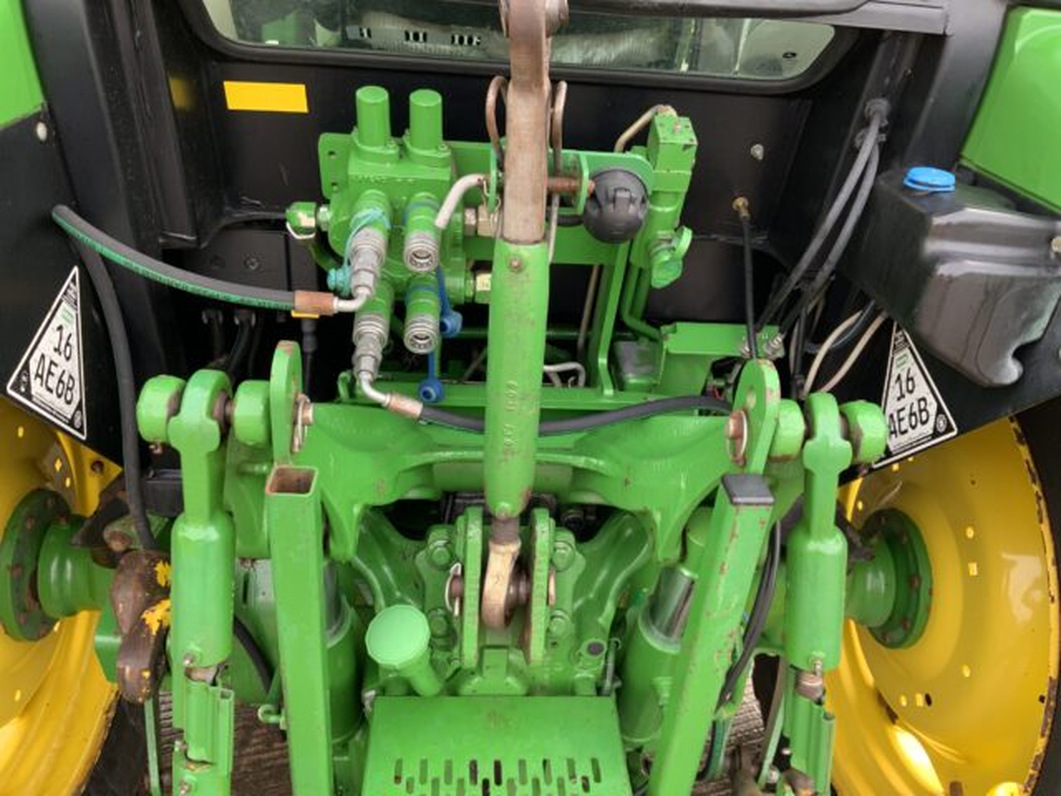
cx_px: 530
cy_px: 398
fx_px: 889
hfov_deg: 61.7
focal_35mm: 29
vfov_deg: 48.2
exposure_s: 1/122
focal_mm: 3
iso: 40
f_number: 1.8
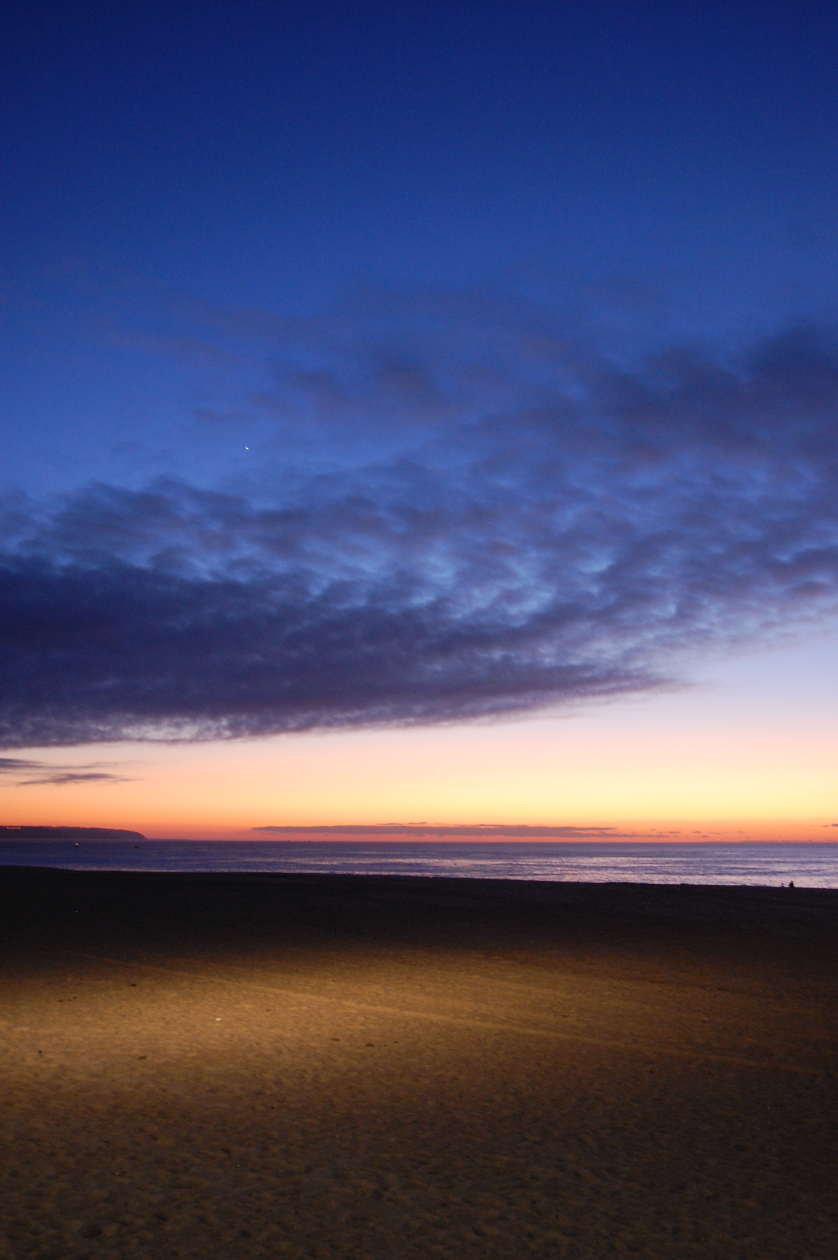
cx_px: 419
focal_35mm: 39
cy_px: 630
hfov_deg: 34.1
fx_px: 1364
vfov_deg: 49.6
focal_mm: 26
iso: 800
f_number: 4
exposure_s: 1/10
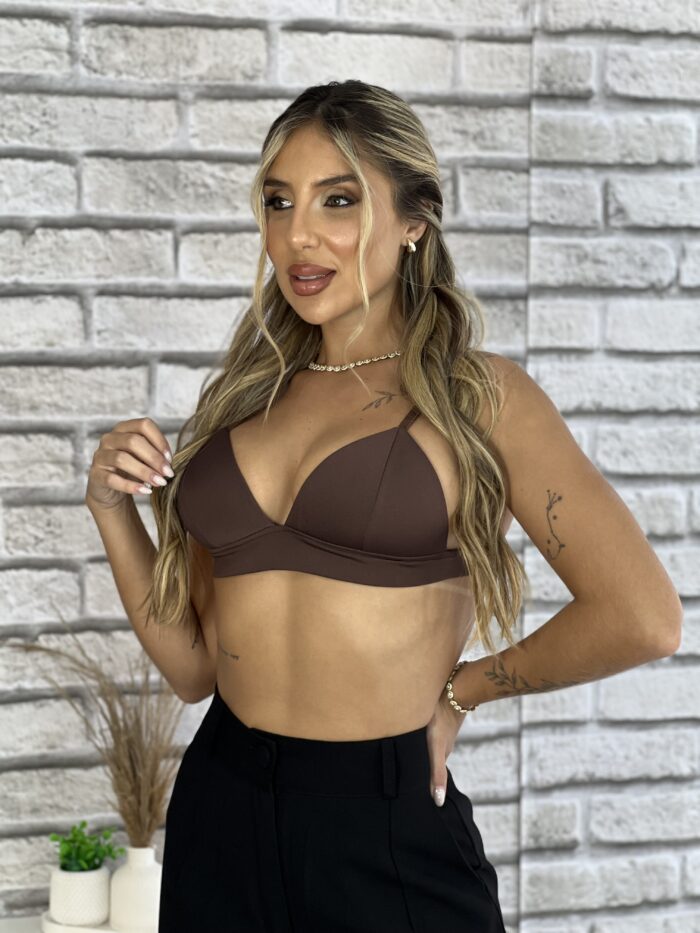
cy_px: 466
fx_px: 2076
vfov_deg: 25.3
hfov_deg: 19.1
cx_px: 350
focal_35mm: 77
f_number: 2.8
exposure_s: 1/120
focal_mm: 9
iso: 100
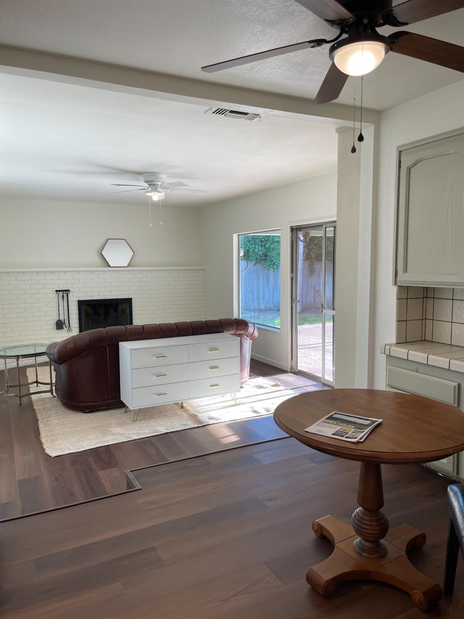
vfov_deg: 69.4
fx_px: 447
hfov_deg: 54.9
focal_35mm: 25
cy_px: 310
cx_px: 232
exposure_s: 1/120
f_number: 1.6
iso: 50
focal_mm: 5.1
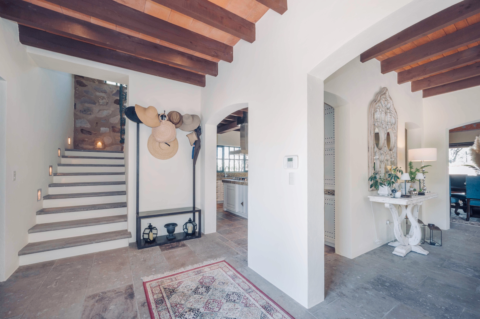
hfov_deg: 104.3
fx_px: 187
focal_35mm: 14
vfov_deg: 81.1
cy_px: 160
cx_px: 240
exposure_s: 1/2
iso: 400
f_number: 22
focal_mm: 14
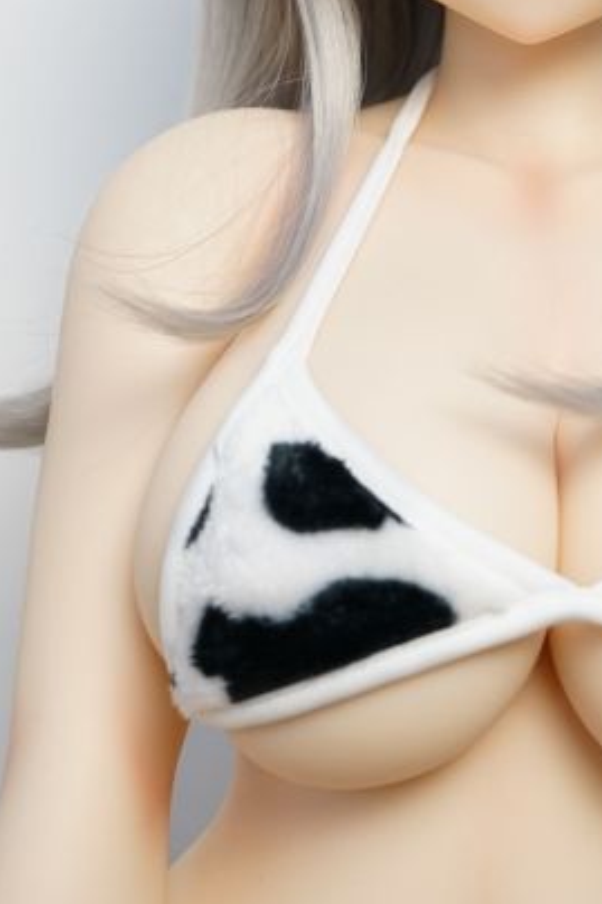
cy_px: 356
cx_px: 555
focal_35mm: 78
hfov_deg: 17.2
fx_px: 1958
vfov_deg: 25.9
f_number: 4.5
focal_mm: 35
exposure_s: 1/100
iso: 400
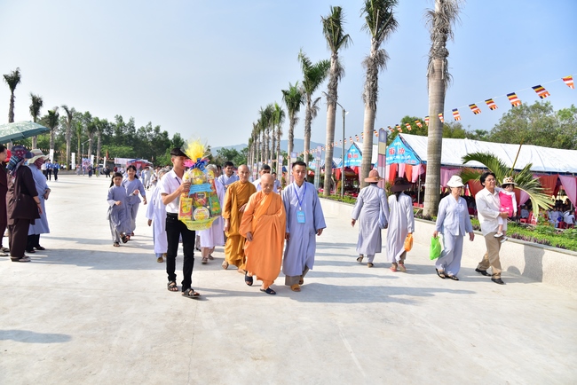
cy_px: 192
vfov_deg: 53.2
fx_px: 385
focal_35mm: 24
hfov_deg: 73.7
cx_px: 288
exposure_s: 1/500
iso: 200
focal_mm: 24
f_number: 6.3
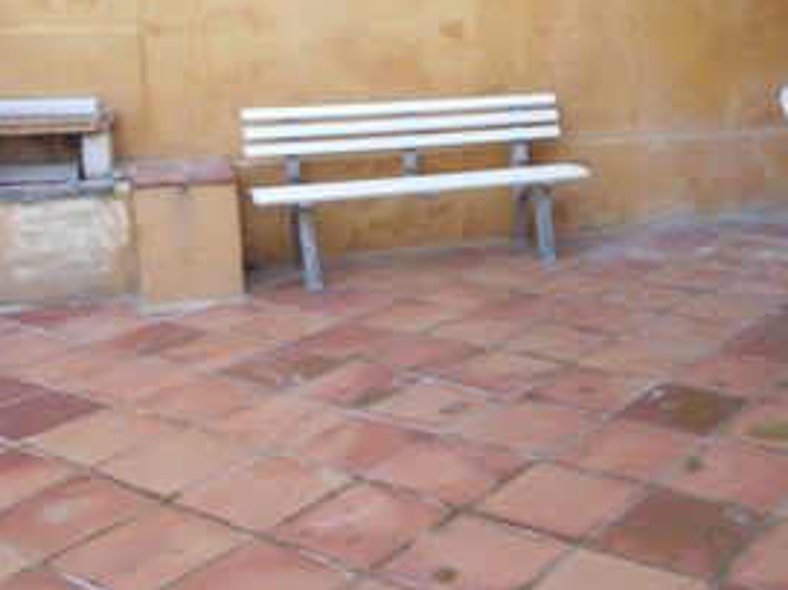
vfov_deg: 31.3
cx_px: 625
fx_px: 1047
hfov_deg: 39.7
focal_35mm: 46
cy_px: 212
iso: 80
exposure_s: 1/40
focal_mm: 4.6
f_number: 3.2
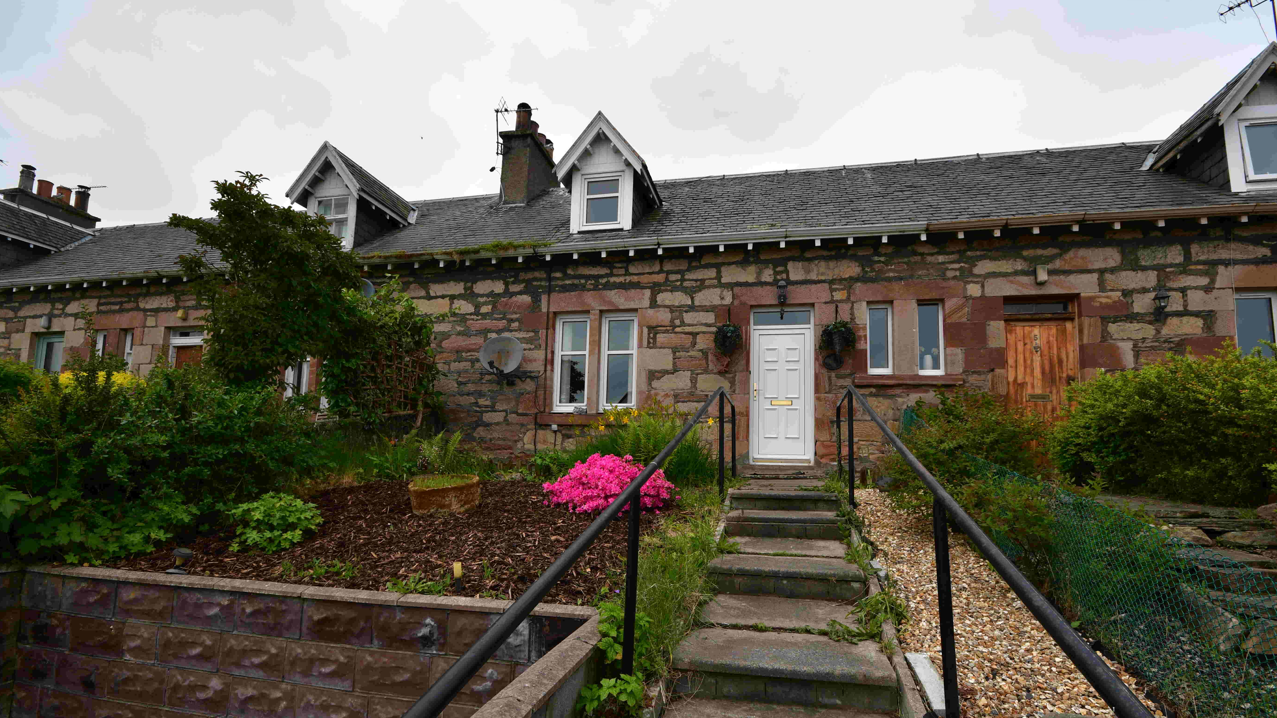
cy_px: 402
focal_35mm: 17
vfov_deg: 63.7
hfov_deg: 95.9
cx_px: 647
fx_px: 576
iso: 180
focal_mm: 11
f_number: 10
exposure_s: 1/250
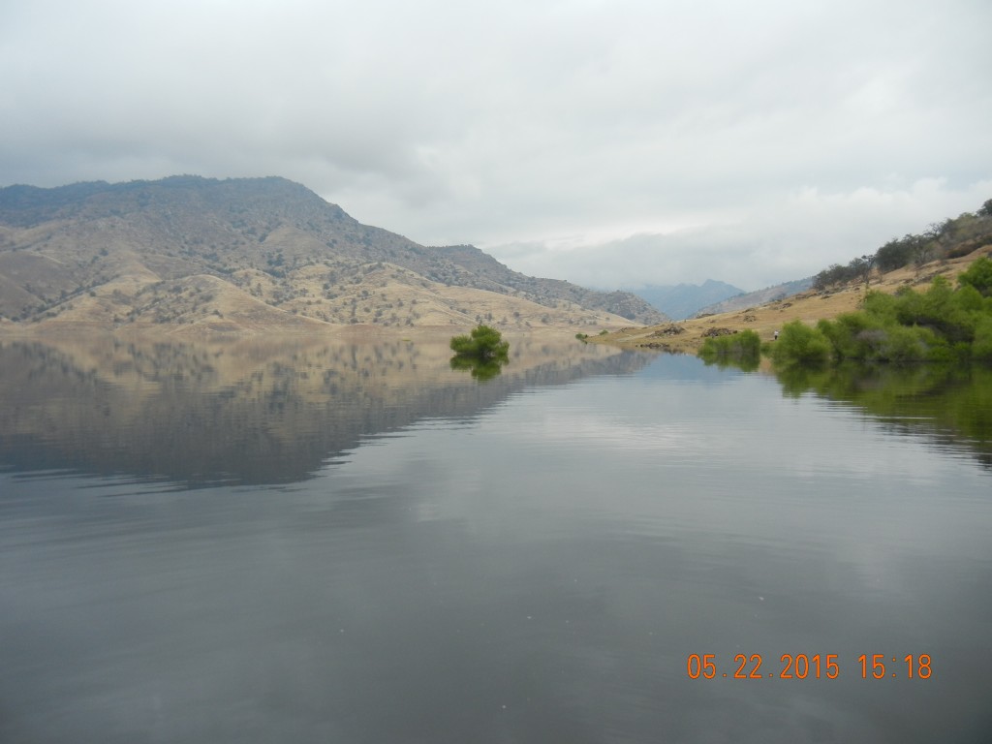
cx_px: 496
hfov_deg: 60.0
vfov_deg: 46.8
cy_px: 372
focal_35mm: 30
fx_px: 860
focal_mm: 5.4
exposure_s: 1/305
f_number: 7
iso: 160
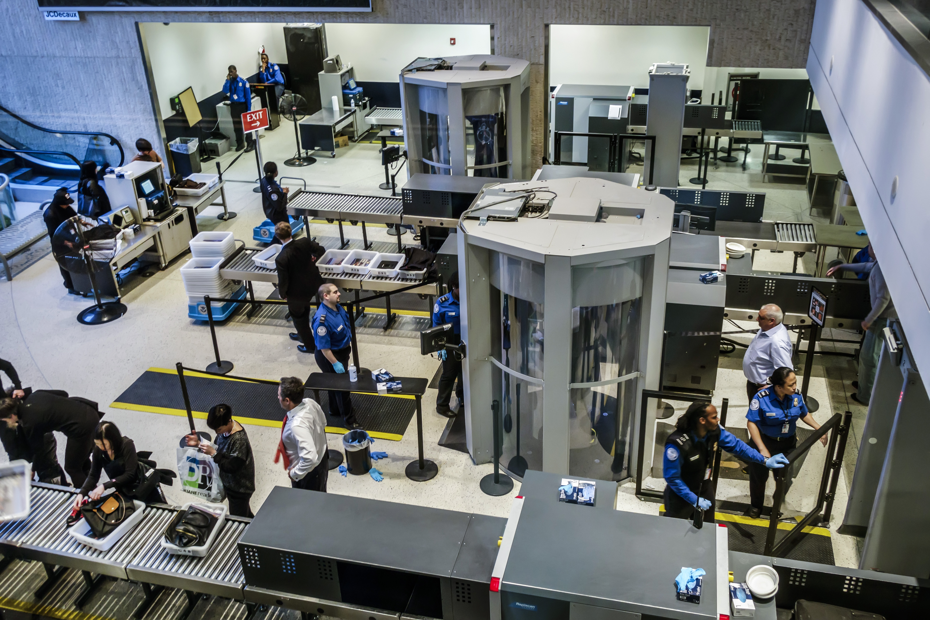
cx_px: 465
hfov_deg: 57.2
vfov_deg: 40.0
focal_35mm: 33
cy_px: 310
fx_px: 852
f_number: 2.8
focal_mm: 12.03
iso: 1000
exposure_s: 1/40
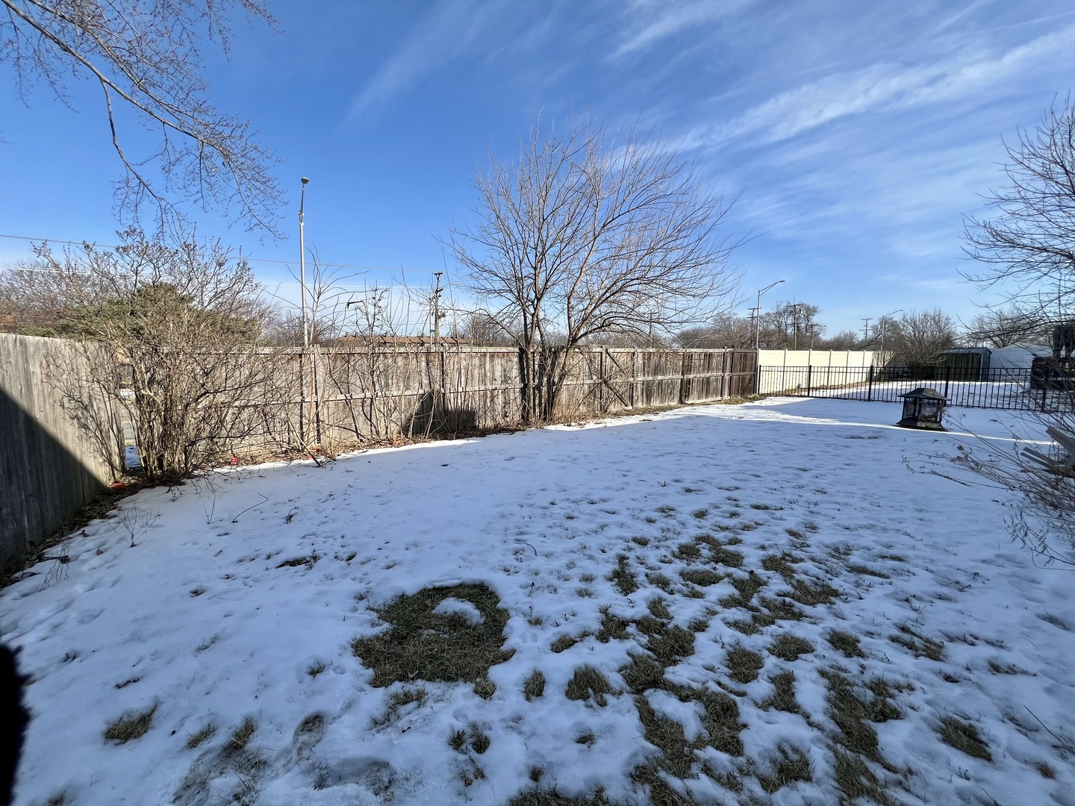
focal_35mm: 13
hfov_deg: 106.2
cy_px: 403
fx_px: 404
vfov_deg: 89.9
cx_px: 538
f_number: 1.8
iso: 32
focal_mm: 1.57
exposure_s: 1/1727
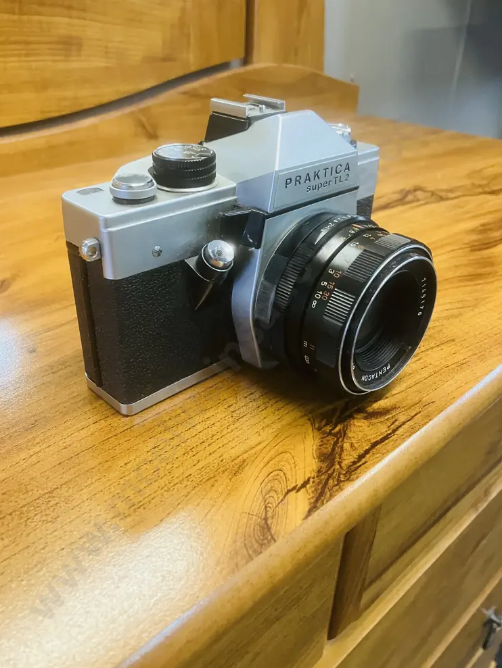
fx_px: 561
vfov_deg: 61.6
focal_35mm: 29
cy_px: 342
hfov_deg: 48.2
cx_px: 244
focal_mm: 3.99
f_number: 1.8
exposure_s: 1/50
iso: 320
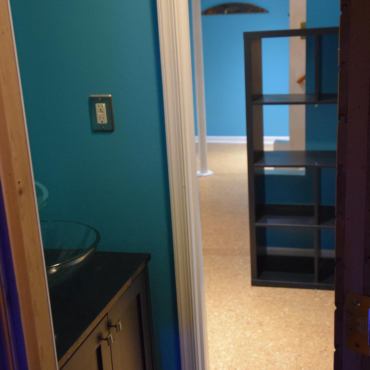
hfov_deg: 39.1
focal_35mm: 43
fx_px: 520
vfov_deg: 39.2
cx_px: 214
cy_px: 182
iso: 3200
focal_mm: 22
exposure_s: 1/60
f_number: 4
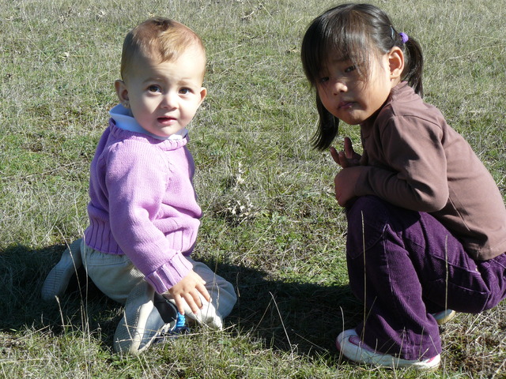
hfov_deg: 29.0
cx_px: 253
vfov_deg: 21.9
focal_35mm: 67
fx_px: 979
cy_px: 190
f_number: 5.6
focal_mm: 11.2
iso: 100
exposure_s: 1/320
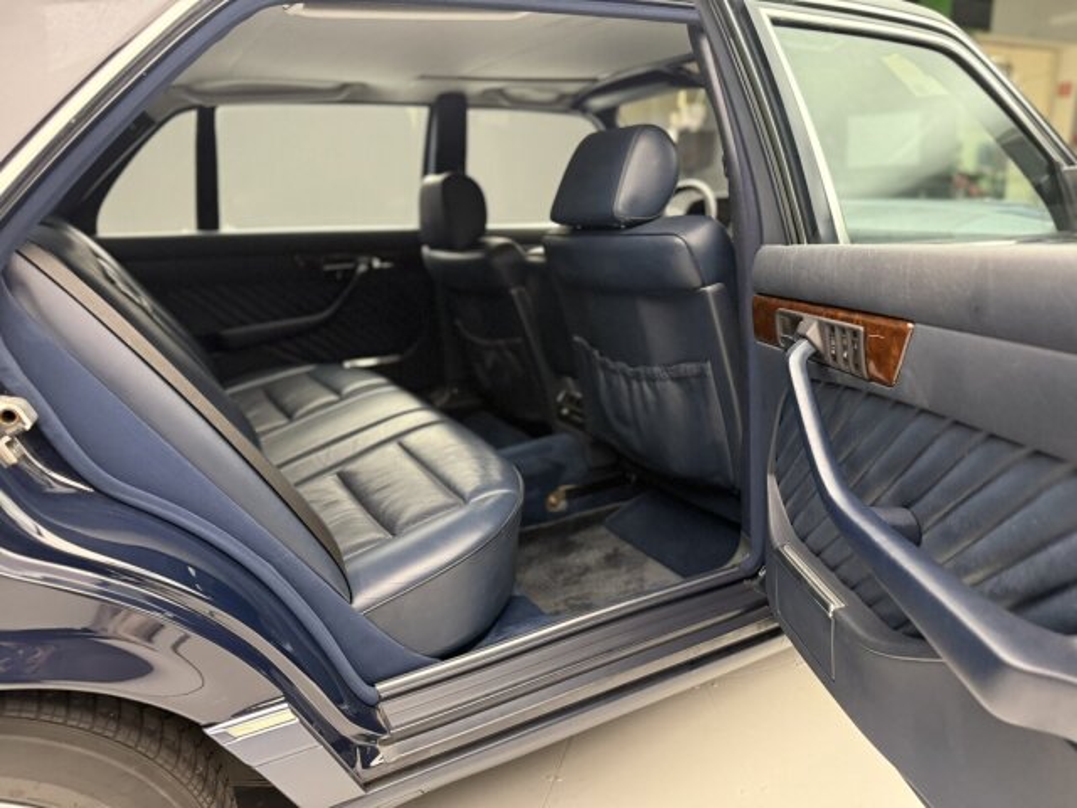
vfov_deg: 56.8
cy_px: 404
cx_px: 538
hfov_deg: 71.6
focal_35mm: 24
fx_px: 747
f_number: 1.78
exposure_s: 1/49
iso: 640
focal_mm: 6.76
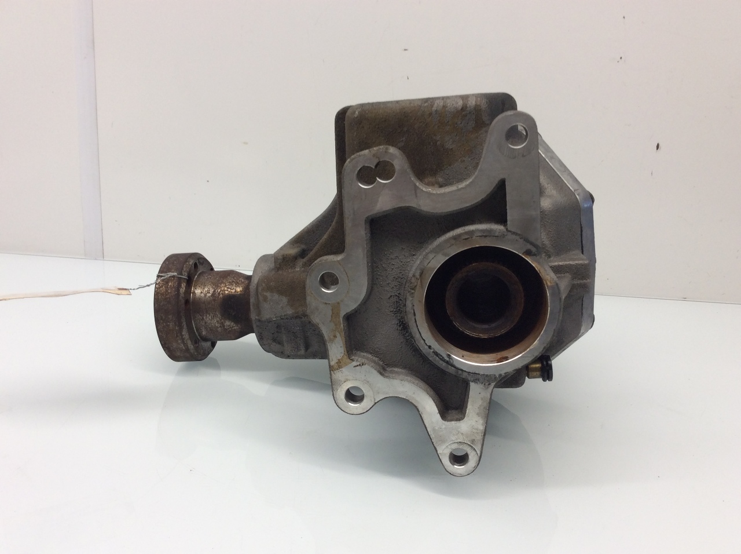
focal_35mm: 32
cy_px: 277
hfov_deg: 56.9
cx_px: 370
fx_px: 684
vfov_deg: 44.1
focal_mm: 3.3
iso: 32
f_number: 2.4
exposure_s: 1/40
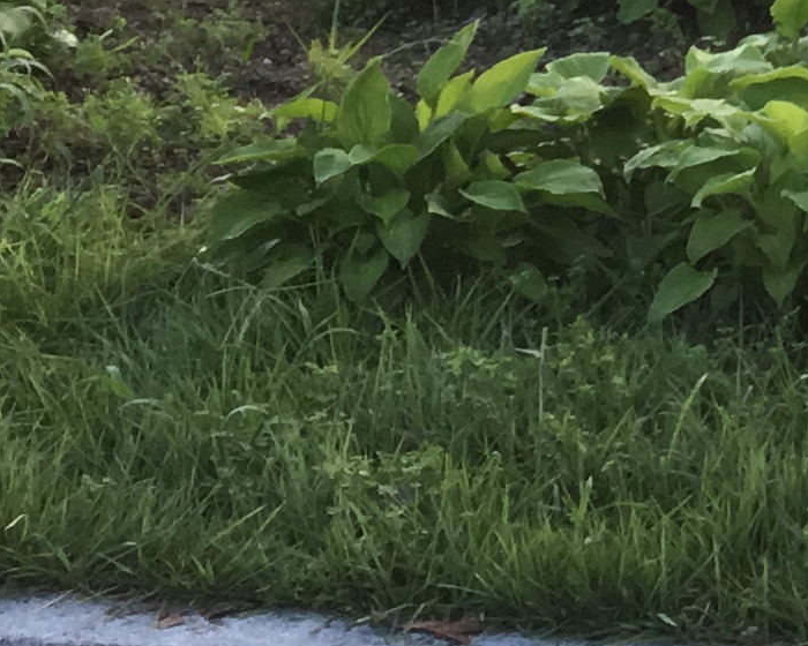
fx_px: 3898
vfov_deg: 8.7
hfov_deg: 11.5
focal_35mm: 163
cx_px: 1032
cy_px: -878
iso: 40
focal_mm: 4.15
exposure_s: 1/120
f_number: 2.2
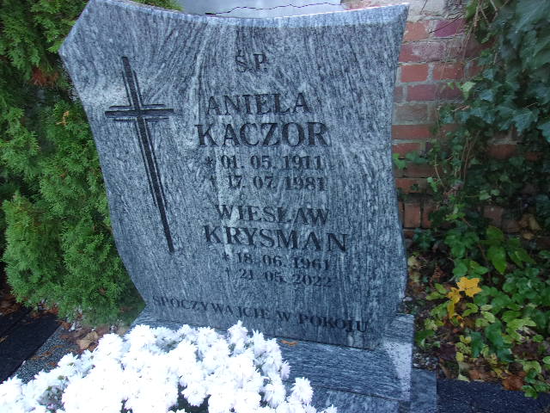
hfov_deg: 65.3
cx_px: 275
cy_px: 206
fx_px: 429
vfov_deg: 51.4
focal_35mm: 27
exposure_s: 1/34
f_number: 3
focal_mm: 4.9
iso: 111
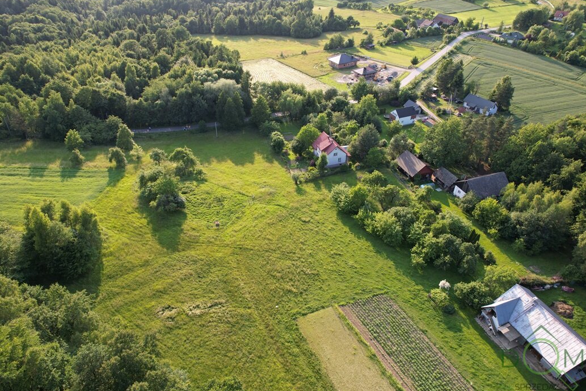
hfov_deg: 76.1
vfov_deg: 55.1
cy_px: 197
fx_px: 374
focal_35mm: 23
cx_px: 288
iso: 110
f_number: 2.8
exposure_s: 1/320
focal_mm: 8.38
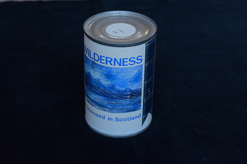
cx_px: 124
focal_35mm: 75
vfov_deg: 18.2
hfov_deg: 27.0
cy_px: 82
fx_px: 514
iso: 2000
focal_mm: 50
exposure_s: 1/60
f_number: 5.6
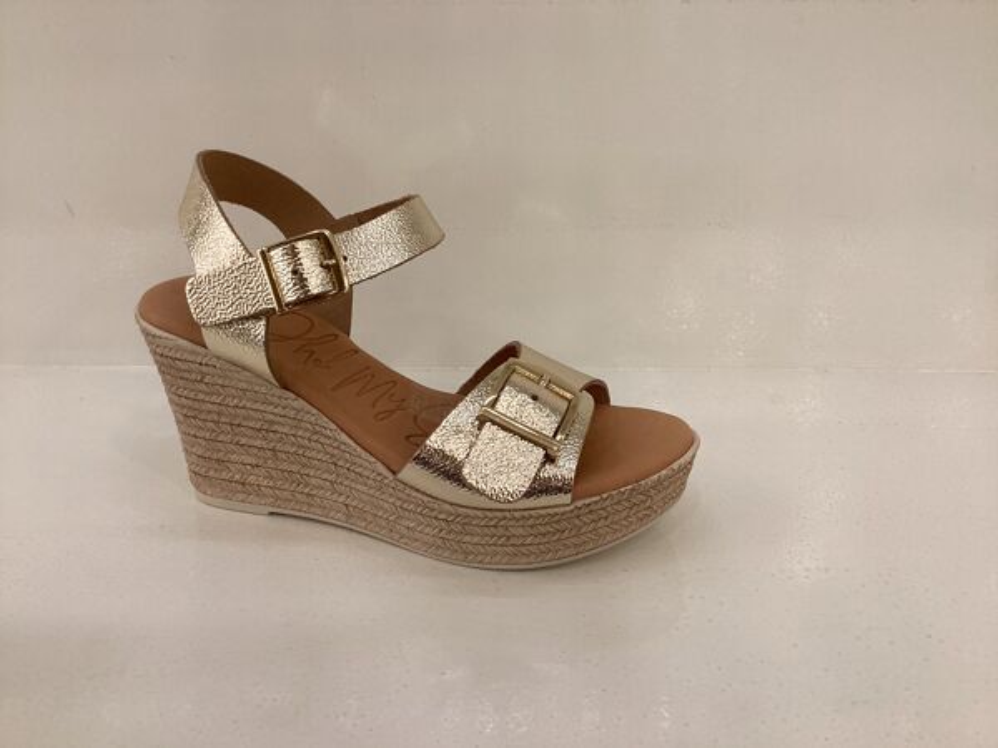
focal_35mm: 31
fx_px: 894
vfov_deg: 45.4
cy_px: 374
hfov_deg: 58.4
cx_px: 499
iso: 50
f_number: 2.4
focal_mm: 3.3
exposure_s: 1/100
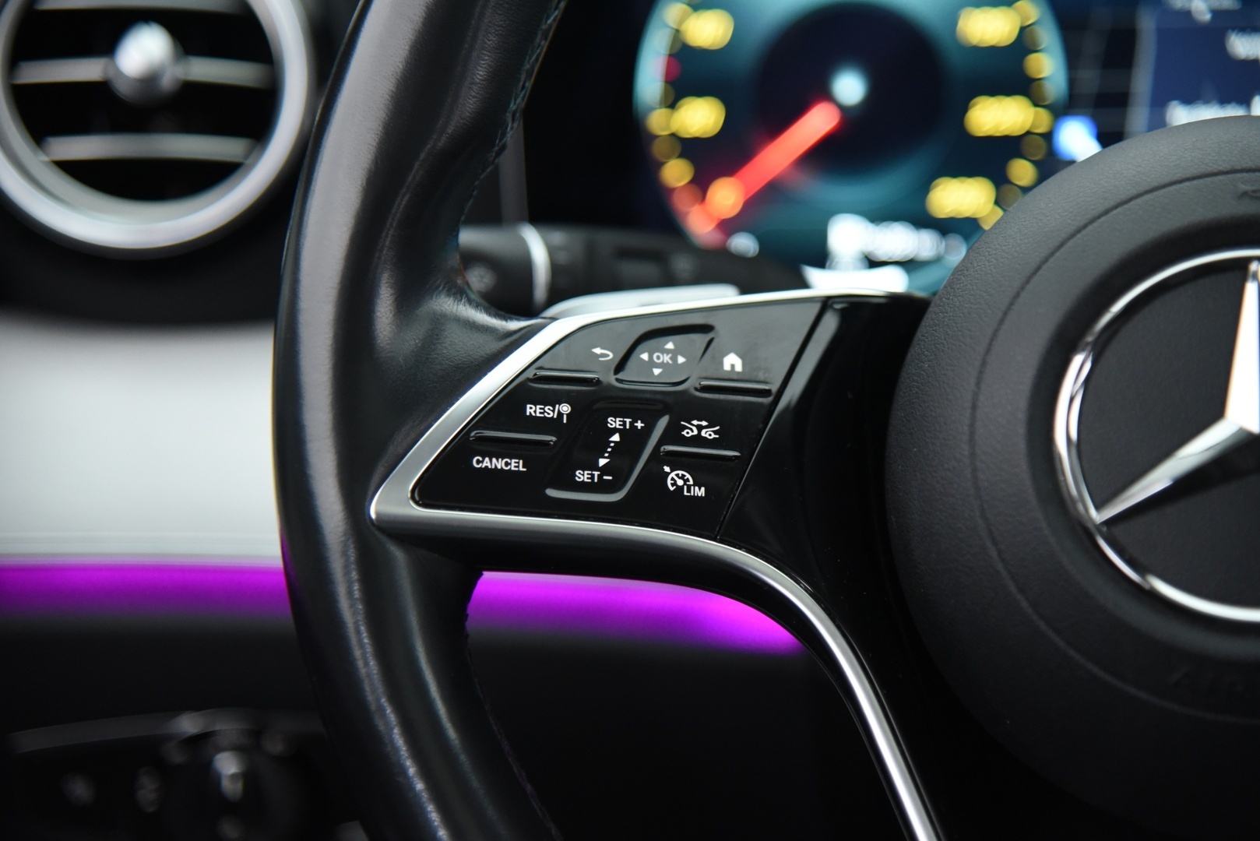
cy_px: 420
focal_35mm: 105
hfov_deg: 19.4
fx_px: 3676
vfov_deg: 13.1
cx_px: 630
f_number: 4
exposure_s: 1/25
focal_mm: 105
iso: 4000
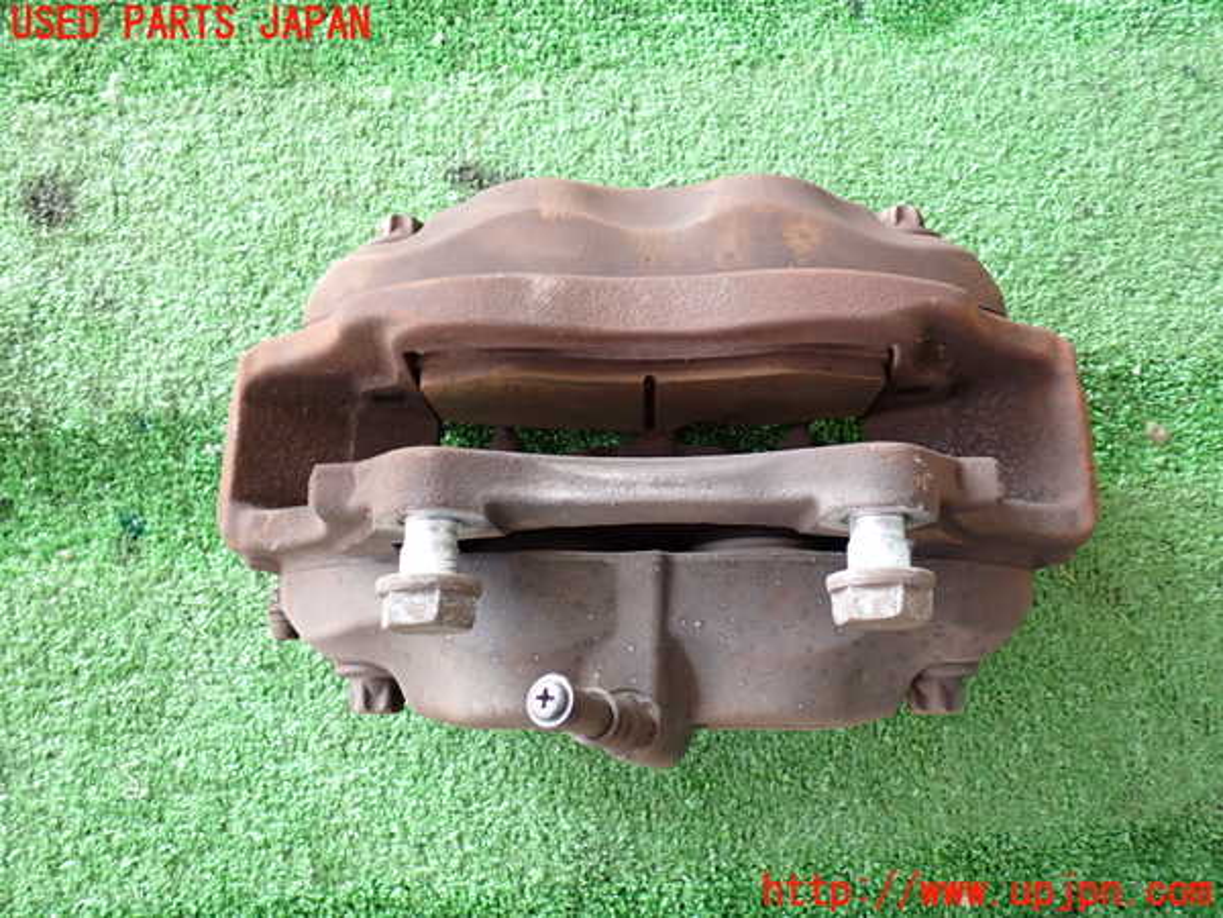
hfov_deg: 56.8
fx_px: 1131
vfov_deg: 44.2
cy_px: 459
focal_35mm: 32
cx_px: 612
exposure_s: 1/30
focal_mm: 5.79
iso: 250
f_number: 2.4
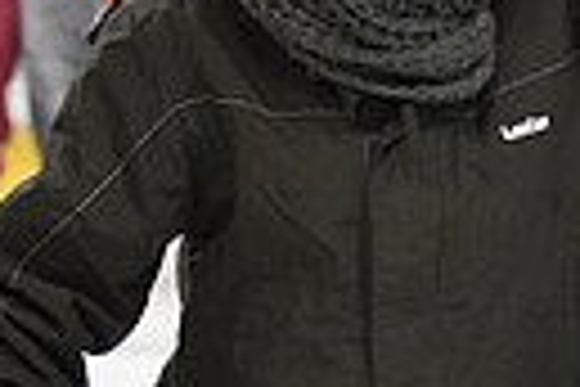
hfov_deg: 2.7
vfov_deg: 1.8
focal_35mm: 761
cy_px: 664
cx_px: -18
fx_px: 12260
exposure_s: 1/160
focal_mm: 82
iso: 4000
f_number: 6.3
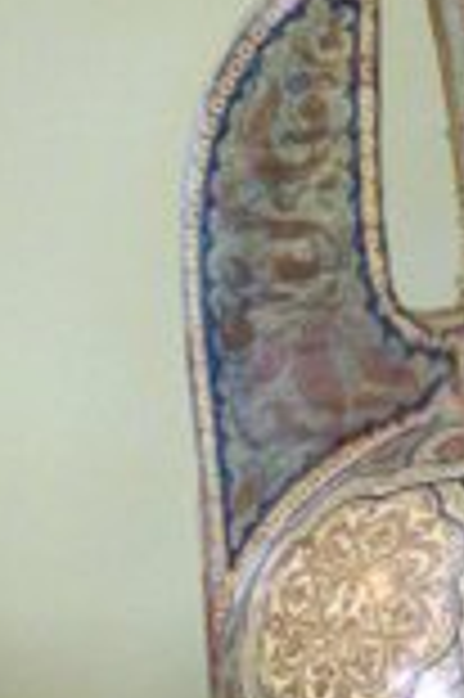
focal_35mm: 119
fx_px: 2306
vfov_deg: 16.9
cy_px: 684
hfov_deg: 11.2
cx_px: 577
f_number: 2.8
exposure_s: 1/23.2
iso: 800
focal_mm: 6.2
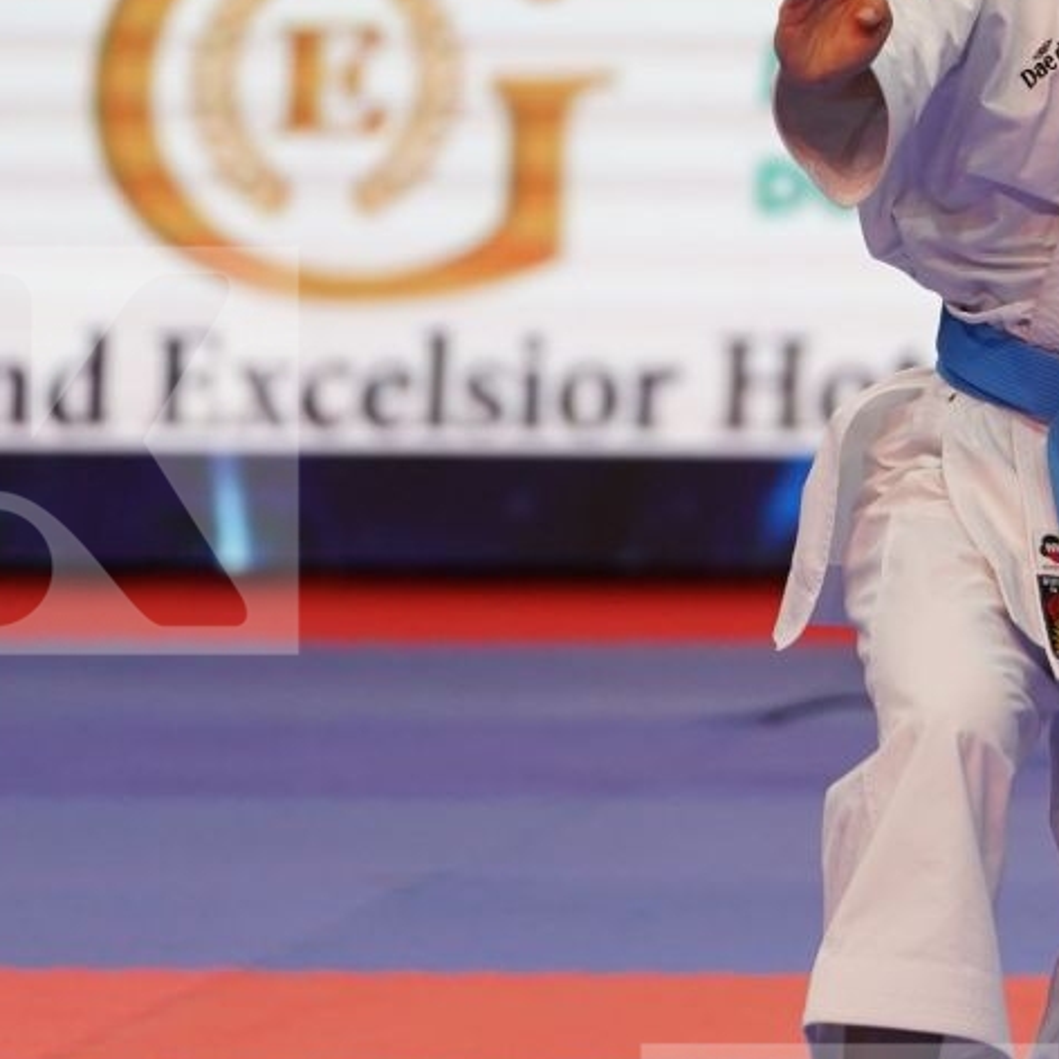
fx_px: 22428
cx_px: 850
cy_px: 451
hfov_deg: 2.7
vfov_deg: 2.7
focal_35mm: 648
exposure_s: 1/250
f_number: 2.8
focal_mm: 200
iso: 1000
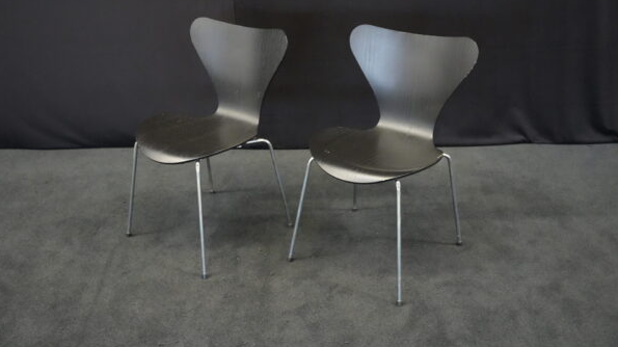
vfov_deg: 31.9
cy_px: 151
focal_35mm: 37
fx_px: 606
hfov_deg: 54.0
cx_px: 307
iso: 12800
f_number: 4
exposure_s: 1/100
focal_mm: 35
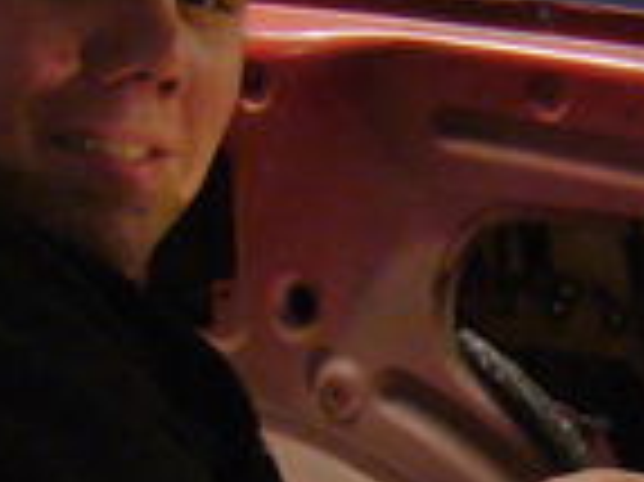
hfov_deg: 12.2
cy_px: 604
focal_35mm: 157
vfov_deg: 9.3
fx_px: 2918
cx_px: 842
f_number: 2.8
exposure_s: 1/8
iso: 200
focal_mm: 5.8
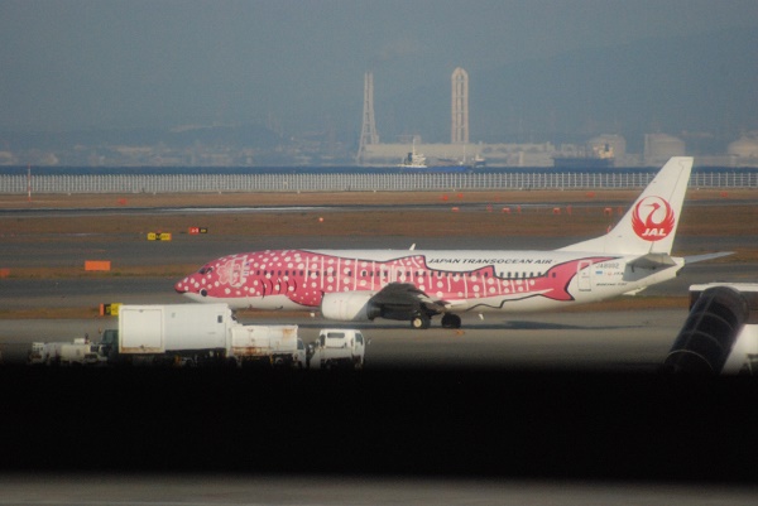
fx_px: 9482
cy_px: 253
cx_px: 379
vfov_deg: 3.1
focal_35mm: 450
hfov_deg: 4.6
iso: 1600
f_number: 6.3
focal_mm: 300
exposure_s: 1/2500
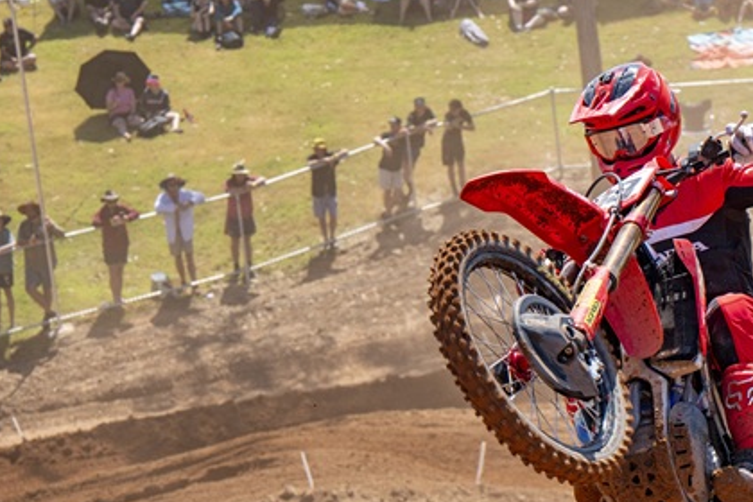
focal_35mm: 200
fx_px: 4183
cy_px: 455
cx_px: 642
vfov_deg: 6.9
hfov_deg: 10.2
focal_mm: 70
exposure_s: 1/2000
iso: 200
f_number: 5.6
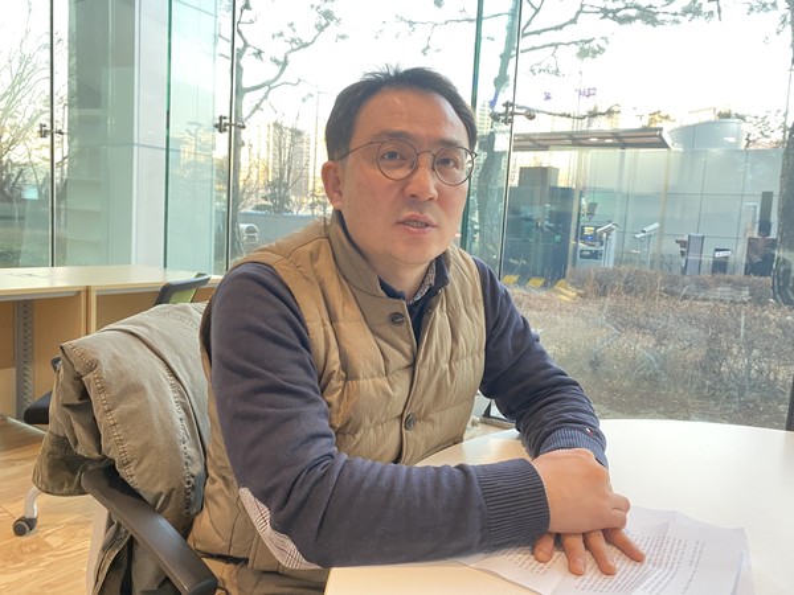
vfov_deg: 53.1
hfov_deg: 67.3
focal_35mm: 26
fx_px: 596
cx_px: 397
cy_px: 298
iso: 200
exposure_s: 1/60
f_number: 1.8
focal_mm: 4.25
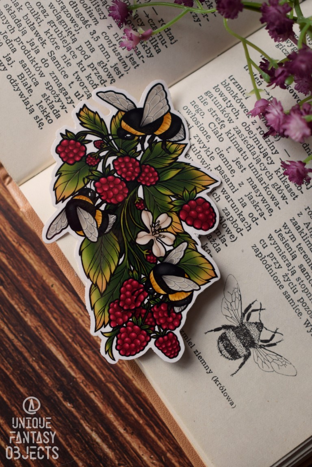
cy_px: 234
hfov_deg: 22.6
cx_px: 156
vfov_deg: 33.4
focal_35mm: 60
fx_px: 780
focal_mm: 40
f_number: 4.8
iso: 400
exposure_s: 1/100
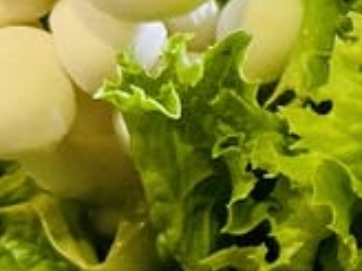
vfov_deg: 4.2
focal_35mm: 352
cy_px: 33
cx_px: 883
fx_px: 3681
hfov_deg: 5.4
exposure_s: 1/60
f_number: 1.78
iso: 125
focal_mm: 6.86
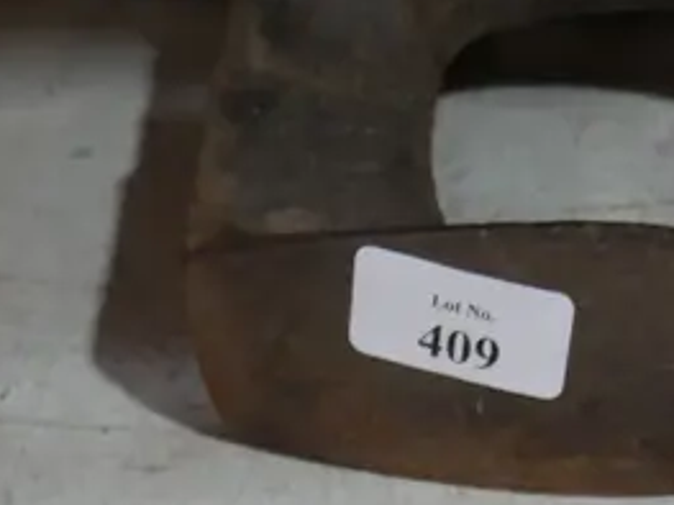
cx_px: 705
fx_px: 2880
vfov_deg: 9.4
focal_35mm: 148
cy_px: 978
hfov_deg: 13.1
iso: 400
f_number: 4.1
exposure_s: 1/60
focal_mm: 19
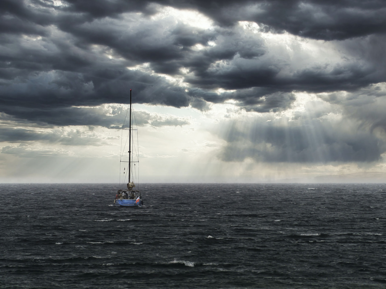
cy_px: 144
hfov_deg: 9.1
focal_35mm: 217
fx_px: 2420
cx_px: 204
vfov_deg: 6.8
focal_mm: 200
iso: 400
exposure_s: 1/250
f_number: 4
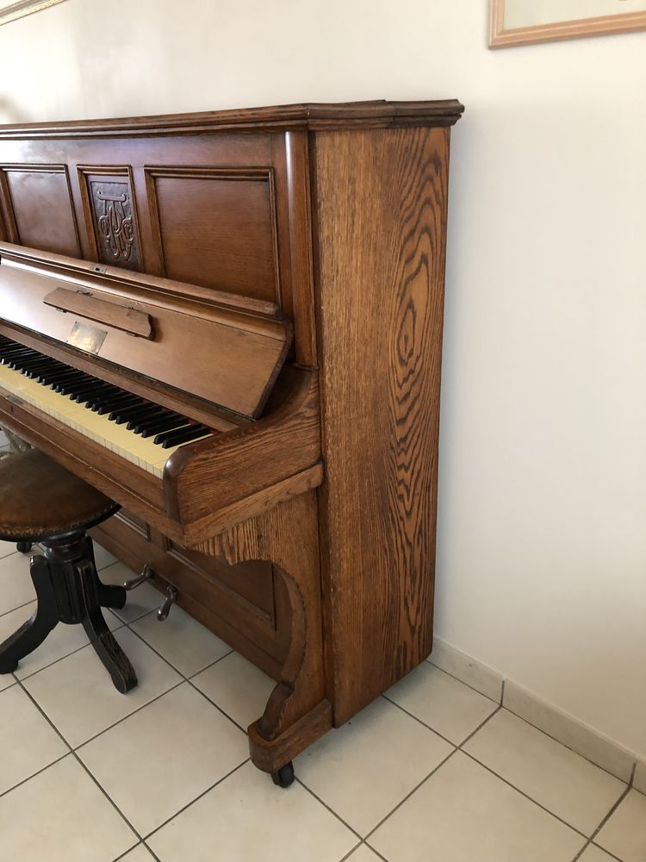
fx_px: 697
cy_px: 431
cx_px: 323
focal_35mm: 28
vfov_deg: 63.4
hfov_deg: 49.7
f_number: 1.8
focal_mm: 4
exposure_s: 1/17
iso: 80
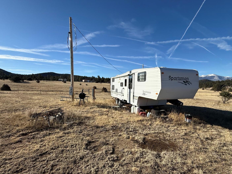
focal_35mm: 16
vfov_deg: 77.8
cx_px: 114
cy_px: 96
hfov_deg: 94.5
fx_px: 107
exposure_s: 1/2611
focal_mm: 2.22
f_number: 2.2
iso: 50
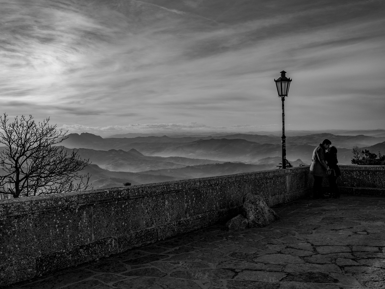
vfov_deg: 41.8
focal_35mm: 34
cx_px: 192
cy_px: 144
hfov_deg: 54.0
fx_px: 378
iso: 200
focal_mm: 17
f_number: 6.3
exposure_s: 1/800
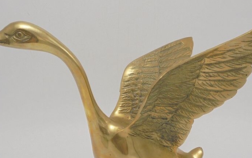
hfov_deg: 42.7
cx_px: 125
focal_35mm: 47
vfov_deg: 27.1
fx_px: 323
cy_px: 112
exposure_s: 1/30
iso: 100
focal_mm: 6.1
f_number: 4
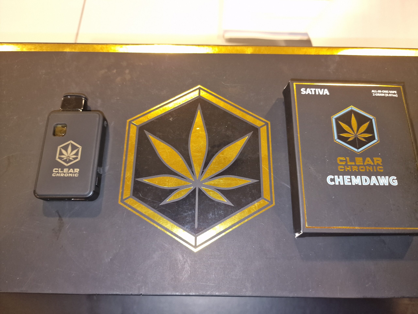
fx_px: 278
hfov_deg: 73.9
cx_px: 209
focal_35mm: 23
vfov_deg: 58.9
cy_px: 157
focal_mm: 6.4
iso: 345
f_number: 1.8
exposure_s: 1/15
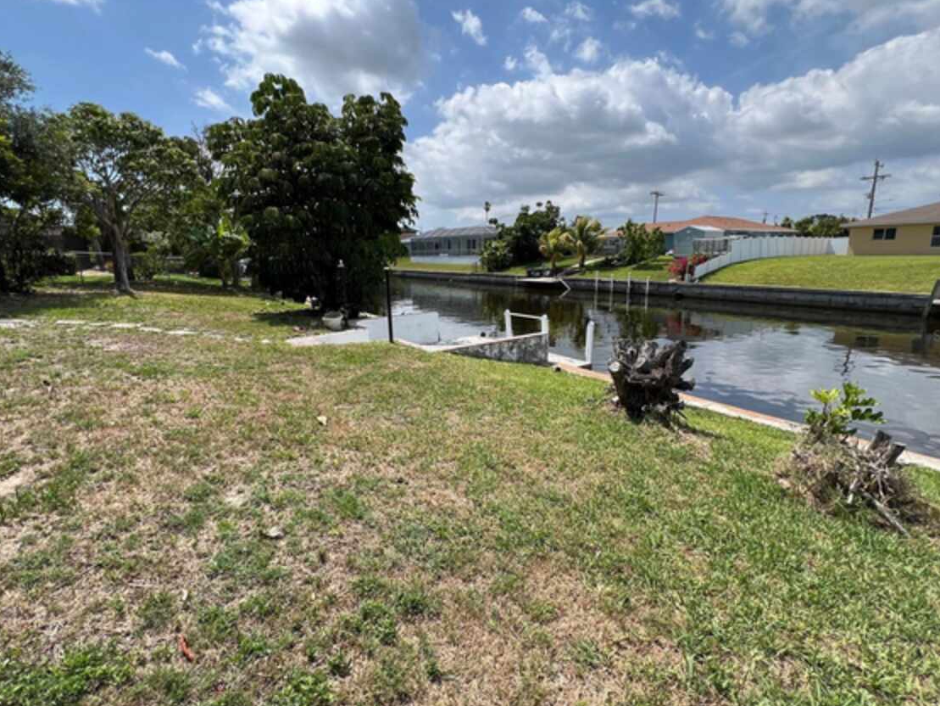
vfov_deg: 81.7
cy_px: 335
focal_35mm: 15
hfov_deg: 98.1
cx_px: 455
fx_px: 407
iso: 32
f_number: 1.8
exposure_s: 1/1340
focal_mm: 1.57
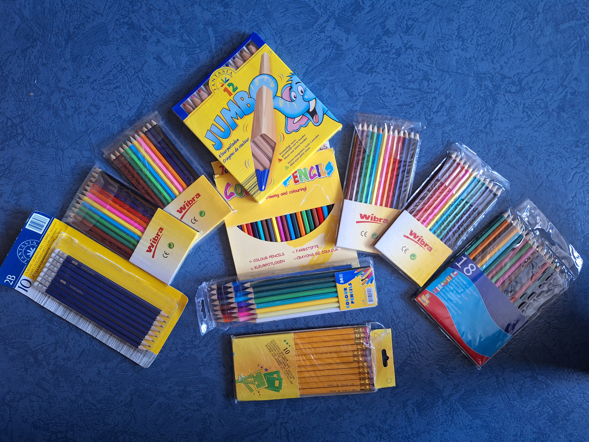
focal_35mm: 23
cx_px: 294
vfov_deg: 58.9
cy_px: 221
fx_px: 391
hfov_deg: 73.9
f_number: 1.8
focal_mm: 5.54
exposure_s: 1/33
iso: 320
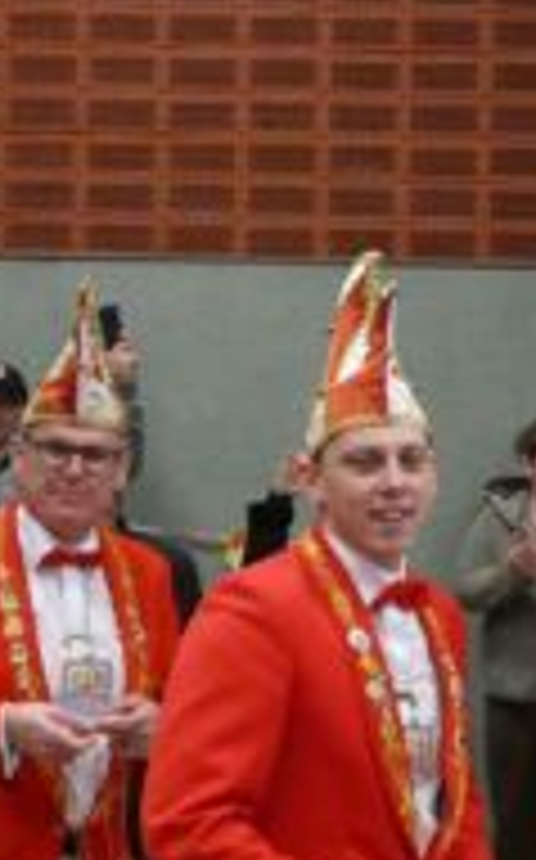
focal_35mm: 80
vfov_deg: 25.8
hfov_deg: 15.6
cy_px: 554
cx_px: 653
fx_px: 1874
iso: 1000
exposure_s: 1/80
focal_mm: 6.5
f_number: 3.5
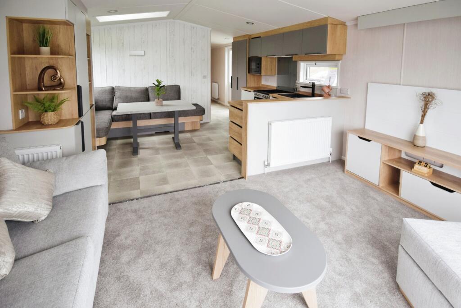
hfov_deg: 92.4
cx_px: 230
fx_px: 221
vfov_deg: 69.7
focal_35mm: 17
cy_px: 154
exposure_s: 1/100
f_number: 5
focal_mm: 11.5
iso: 400
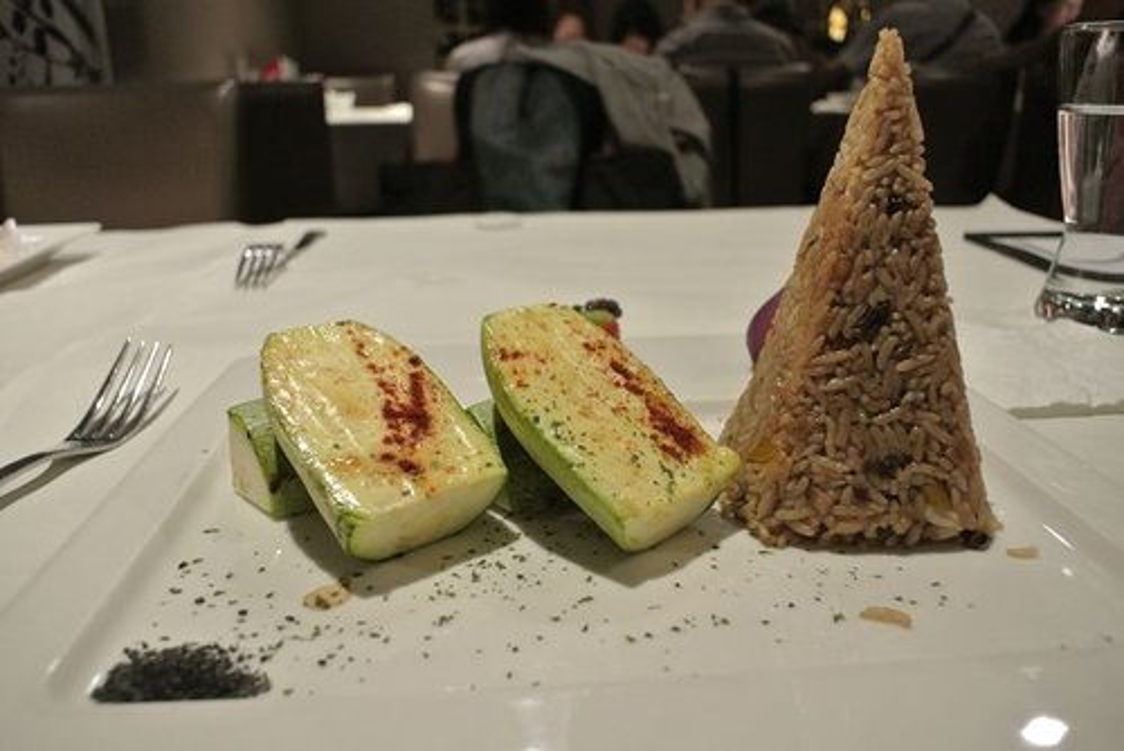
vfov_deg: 48.0
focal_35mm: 27
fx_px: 843
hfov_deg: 67.4
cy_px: 376
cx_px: 562
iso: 560
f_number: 2.8
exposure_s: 1/30
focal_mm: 10
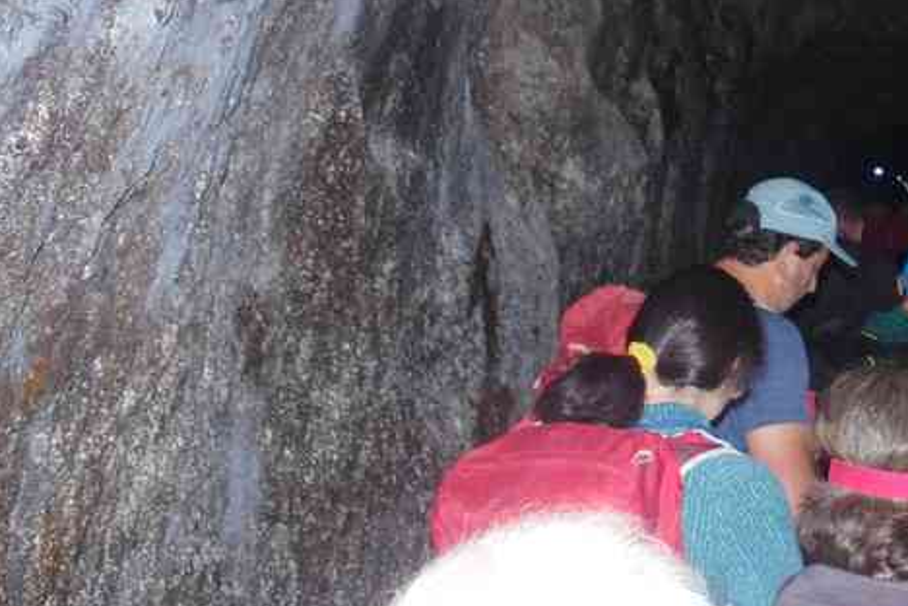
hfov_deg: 29.2
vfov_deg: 20.8
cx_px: 930
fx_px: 1614
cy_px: 72
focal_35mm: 64
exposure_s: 1/50
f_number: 7.1
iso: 3200
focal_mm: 20
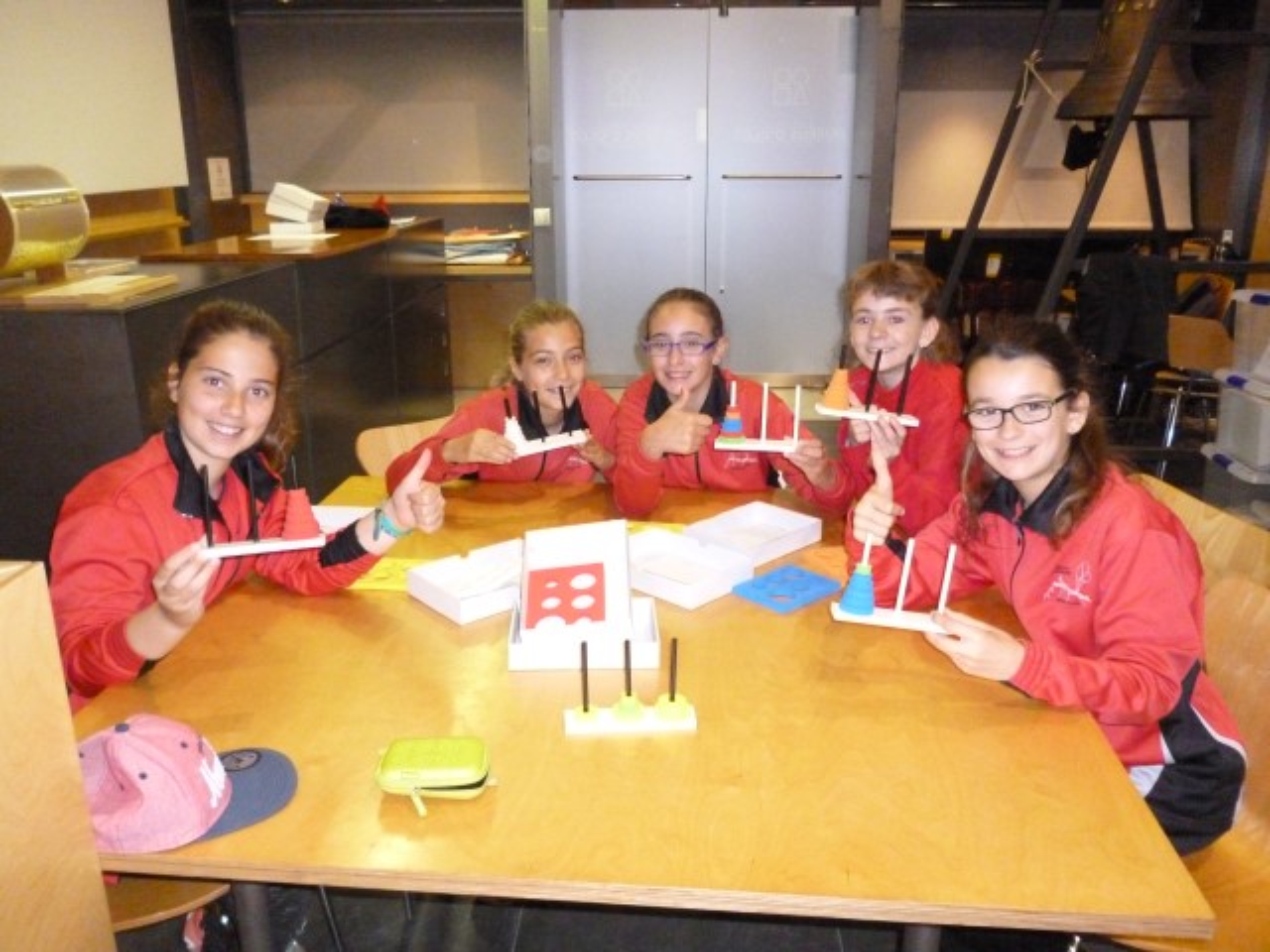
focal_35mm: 28
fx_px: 1027
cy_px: 476
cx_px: 635
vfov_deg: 49.7
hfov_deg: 63.4
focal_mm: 5
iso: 1000
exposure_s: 1/60
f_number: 3.1
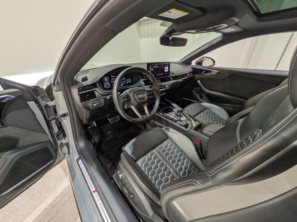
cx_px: 148
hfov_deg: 102.1
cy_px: 111
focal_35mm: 14
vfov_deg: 85.7
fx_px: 120
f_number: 2.2
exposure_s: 1/40
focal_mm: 1.83
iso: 50
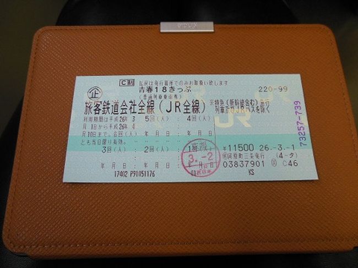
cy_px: 134
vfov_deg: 54.8
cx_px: 179
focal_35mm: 25
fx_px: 258
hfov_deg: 69.4
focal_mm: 4.5
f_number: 3.2
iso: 400
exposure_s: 1/80
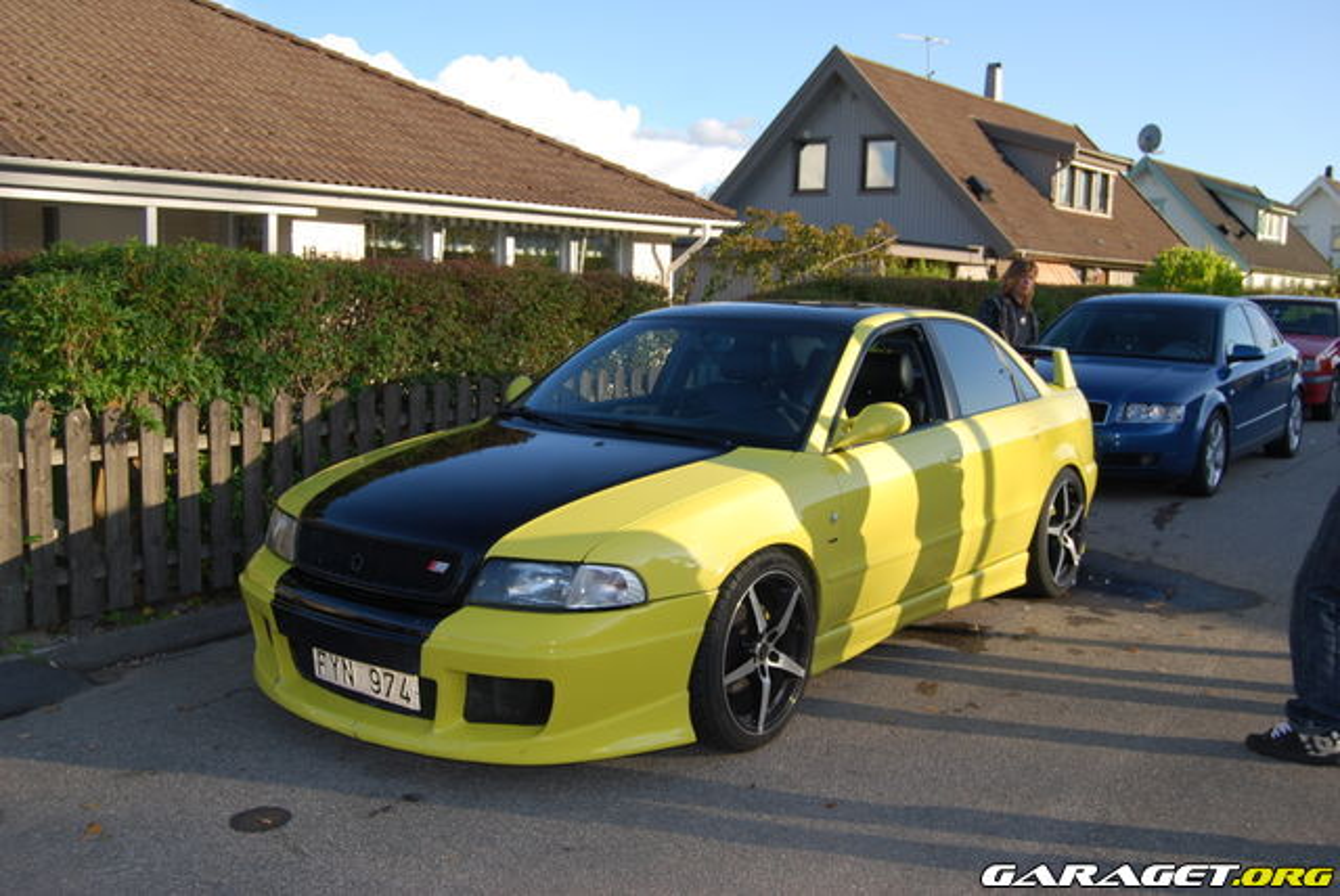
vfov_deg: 38.4
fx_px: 1285
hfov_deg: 55.1
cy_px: 448
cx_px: 670
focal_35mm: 34
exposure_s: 1/200
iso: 100
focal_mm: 23
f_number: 5.6
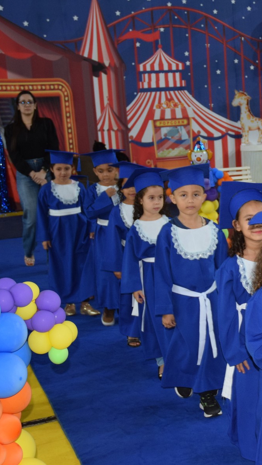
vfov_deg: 36.6
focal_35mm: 57
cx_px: 274
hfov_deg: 20.3
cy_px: 234
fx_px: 704
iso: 1100
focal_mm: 24
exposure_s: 1/60
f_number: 3.8
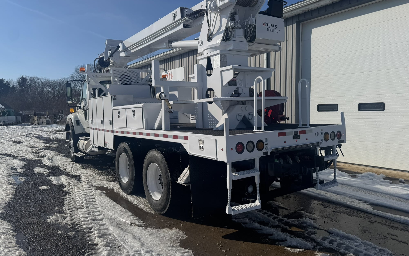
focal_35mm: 26
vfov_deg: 47.5
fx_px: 290
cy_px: 112
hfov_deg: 70.4
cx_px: 203
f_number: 1.78
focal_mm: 6.76
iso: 80
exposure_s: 1/10417
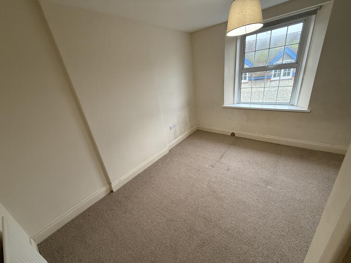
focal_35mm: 14
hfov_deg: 102.1
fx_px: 142
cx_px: 176
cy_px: 132
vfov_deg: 85.7
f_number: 2.2
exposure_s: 1/50
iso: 200
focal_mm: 2.22
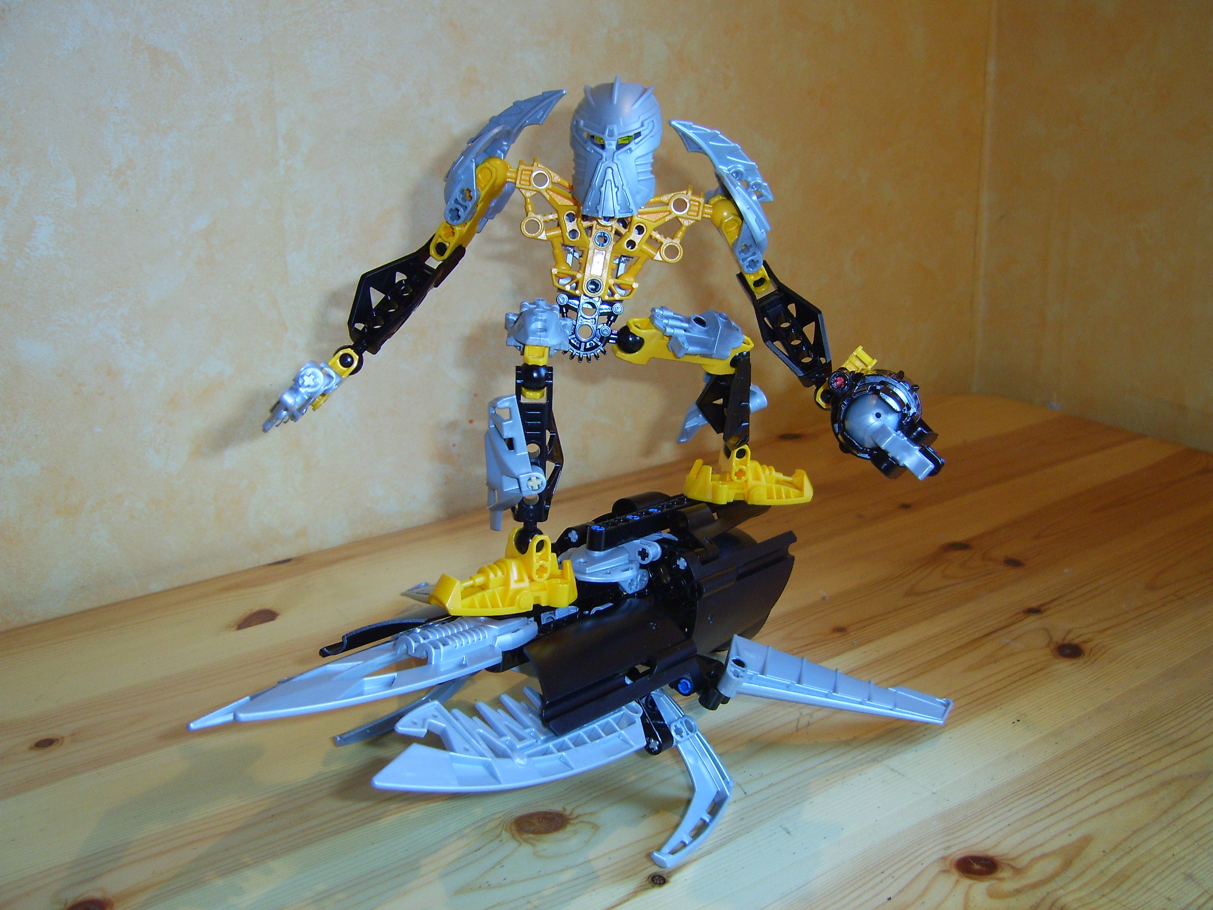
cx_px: 606
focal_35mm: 38
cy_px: 455
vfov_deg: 37.7
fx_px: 1332
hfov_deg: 49.0
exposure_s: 1/30
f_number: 2.8
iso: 100
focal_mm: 7.8
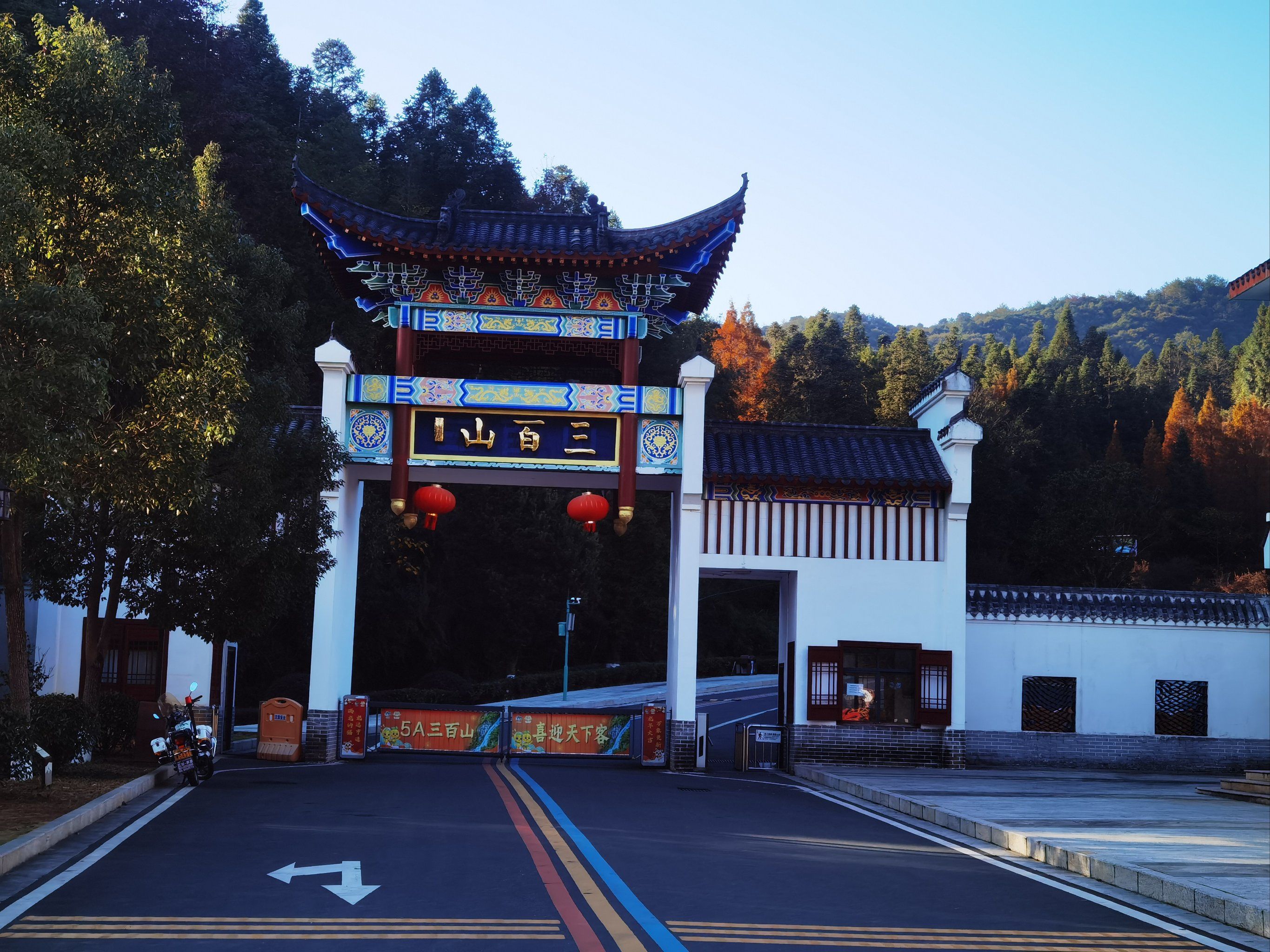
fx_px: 1871
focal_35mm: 51
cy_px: 476
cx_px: 635
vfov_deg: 28.6
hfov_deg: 37.5
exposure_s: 1/1429
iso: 50
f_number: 1.9
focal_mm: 6.71
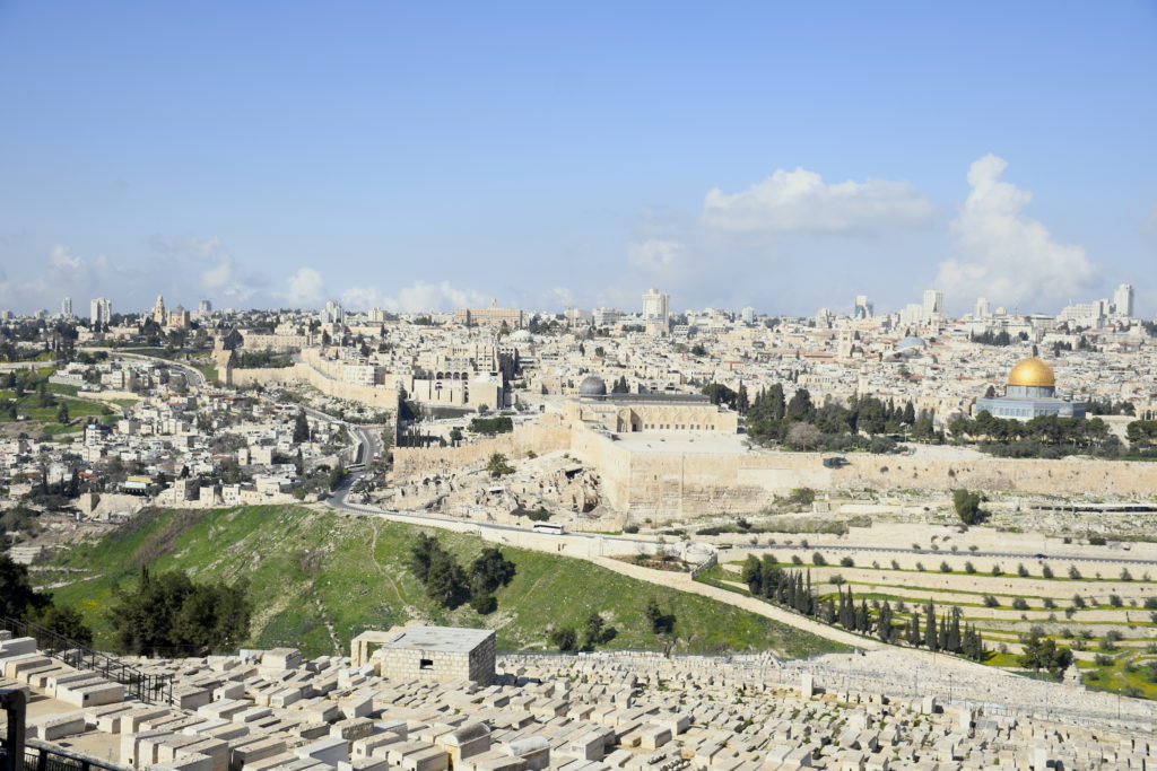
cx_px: 578
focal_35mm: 40
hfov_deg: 48.5
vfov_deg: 33.4
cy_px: 386
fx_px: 1286
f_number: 5
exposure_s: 1/800
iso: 100
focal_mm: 27
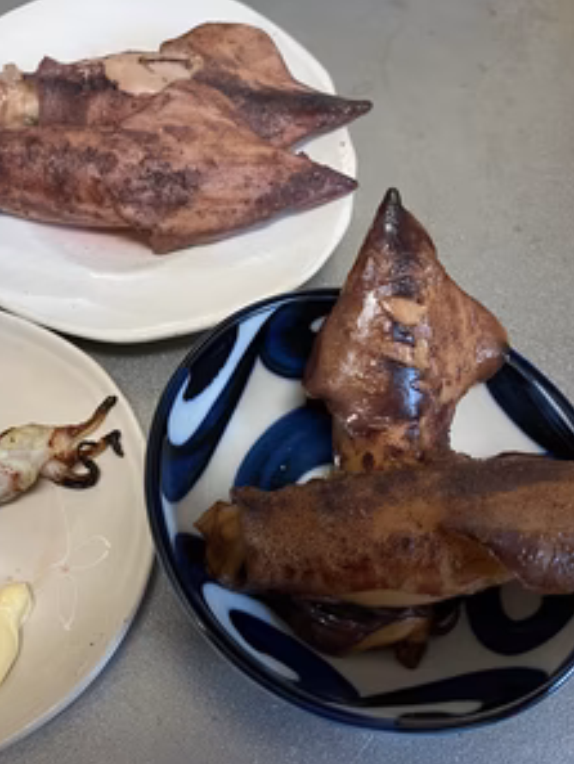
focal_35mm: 35
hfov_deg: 40.0
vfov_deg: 52.6
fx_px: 773
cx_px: 167
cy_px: 383
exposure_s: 1/50
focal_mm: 4.25
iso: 200
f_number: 1.8
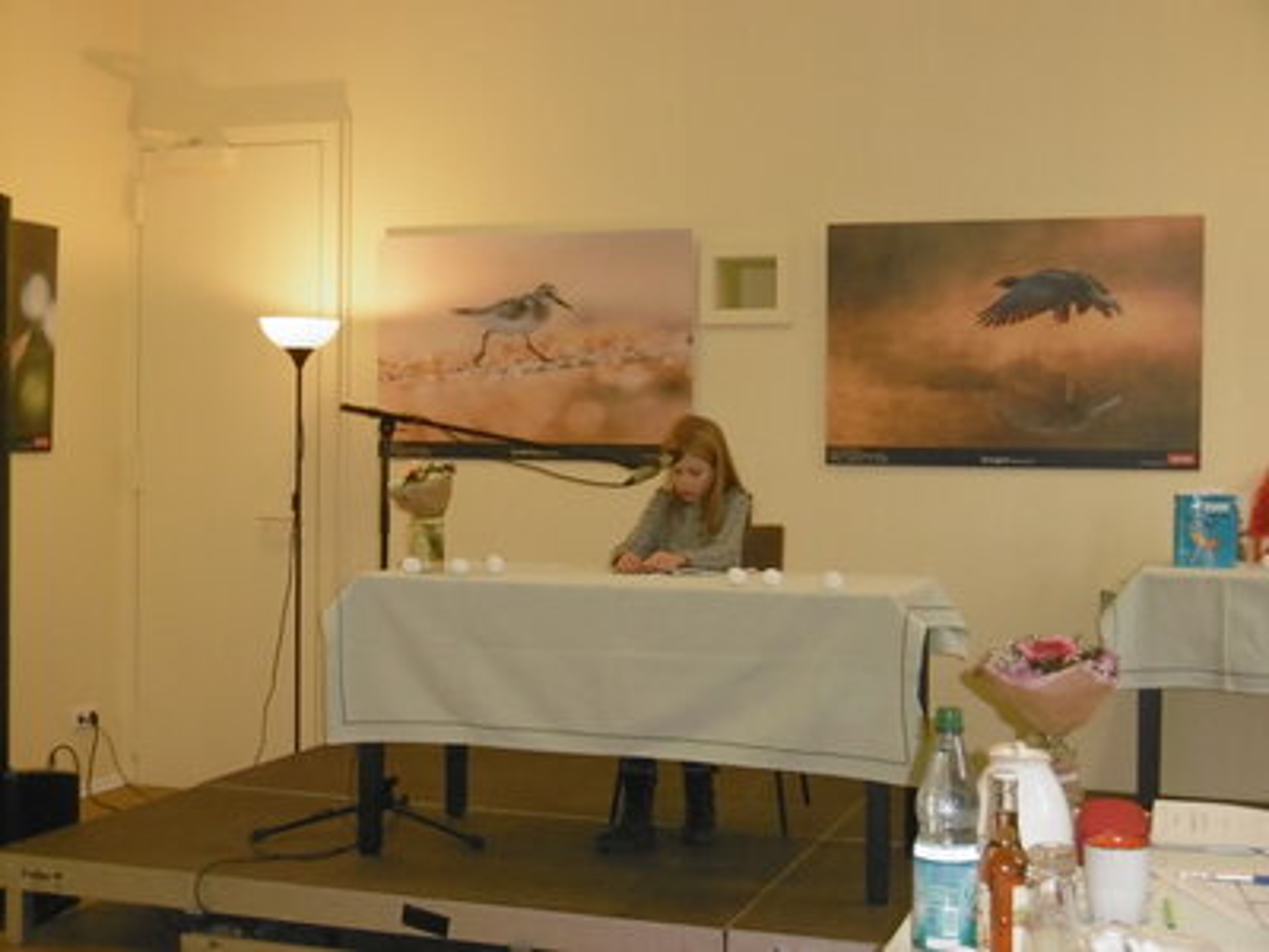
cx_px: 634
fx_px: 1870
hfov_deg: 37.5
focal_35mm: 51
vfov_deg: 28.6
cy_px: 476
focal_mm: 9.2
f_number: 4
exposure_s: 1/60
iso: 500
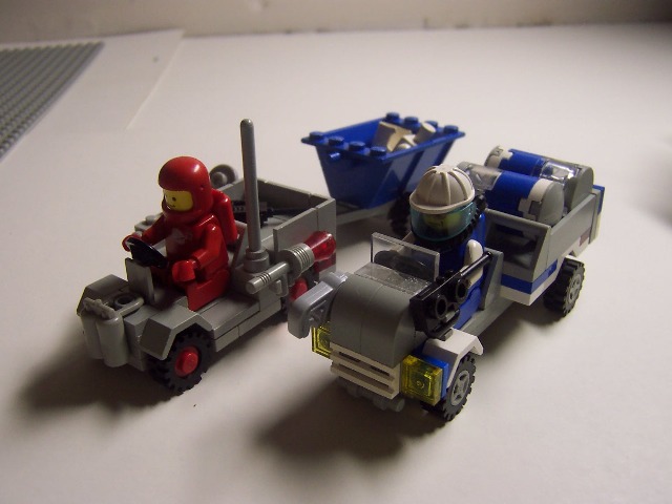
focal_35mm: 36
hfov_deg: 51.4
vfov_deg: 39.7
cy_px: 252
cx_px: 336
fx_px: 699
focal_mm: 5.6
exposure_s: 1/30
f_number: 2.8
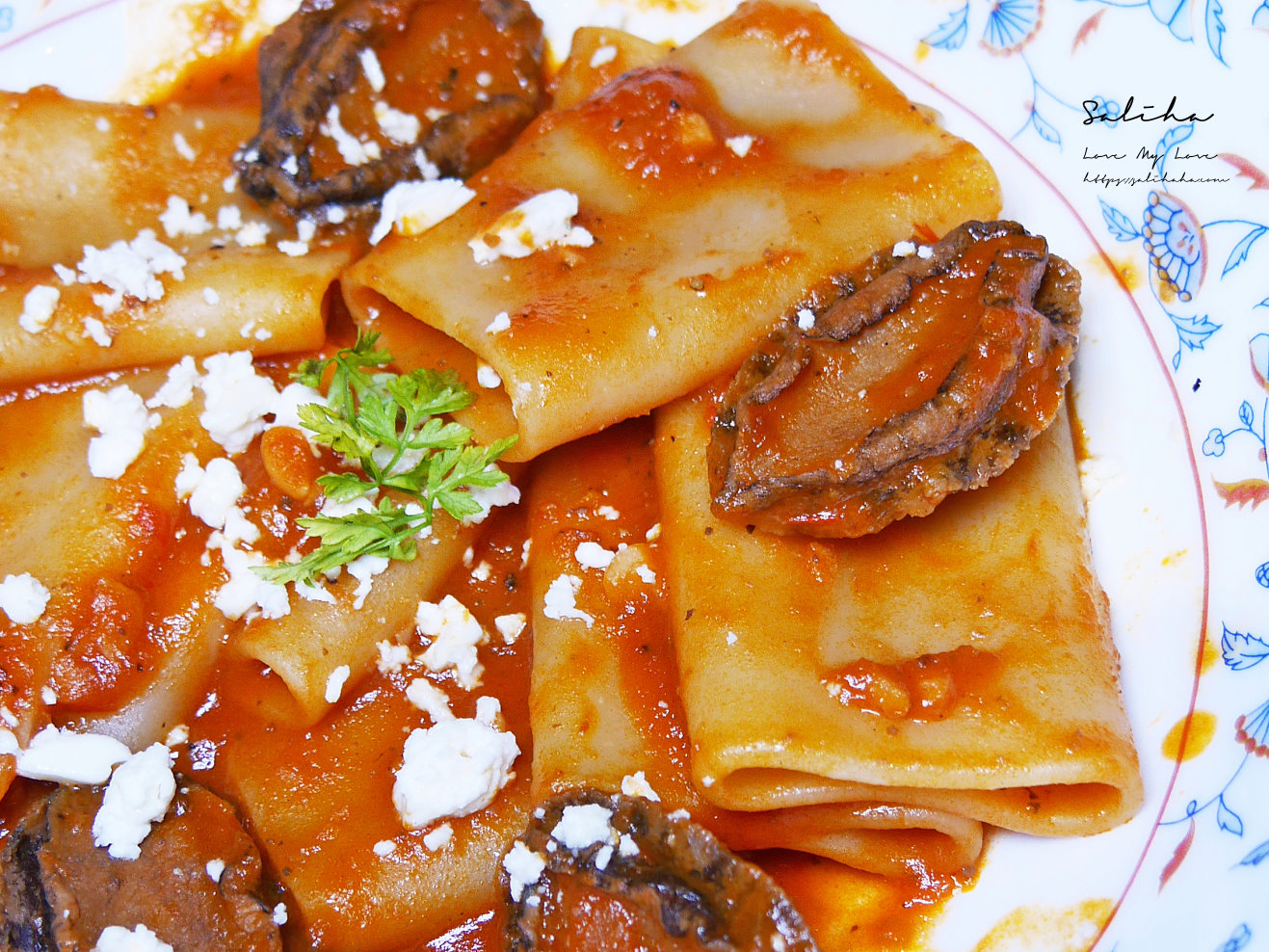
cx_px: 634
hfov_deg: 25.7
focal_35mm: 76
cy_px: 476
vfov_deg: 19.4
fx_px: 2786
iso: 250
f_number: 3.8
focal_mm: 19
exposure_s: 1/60
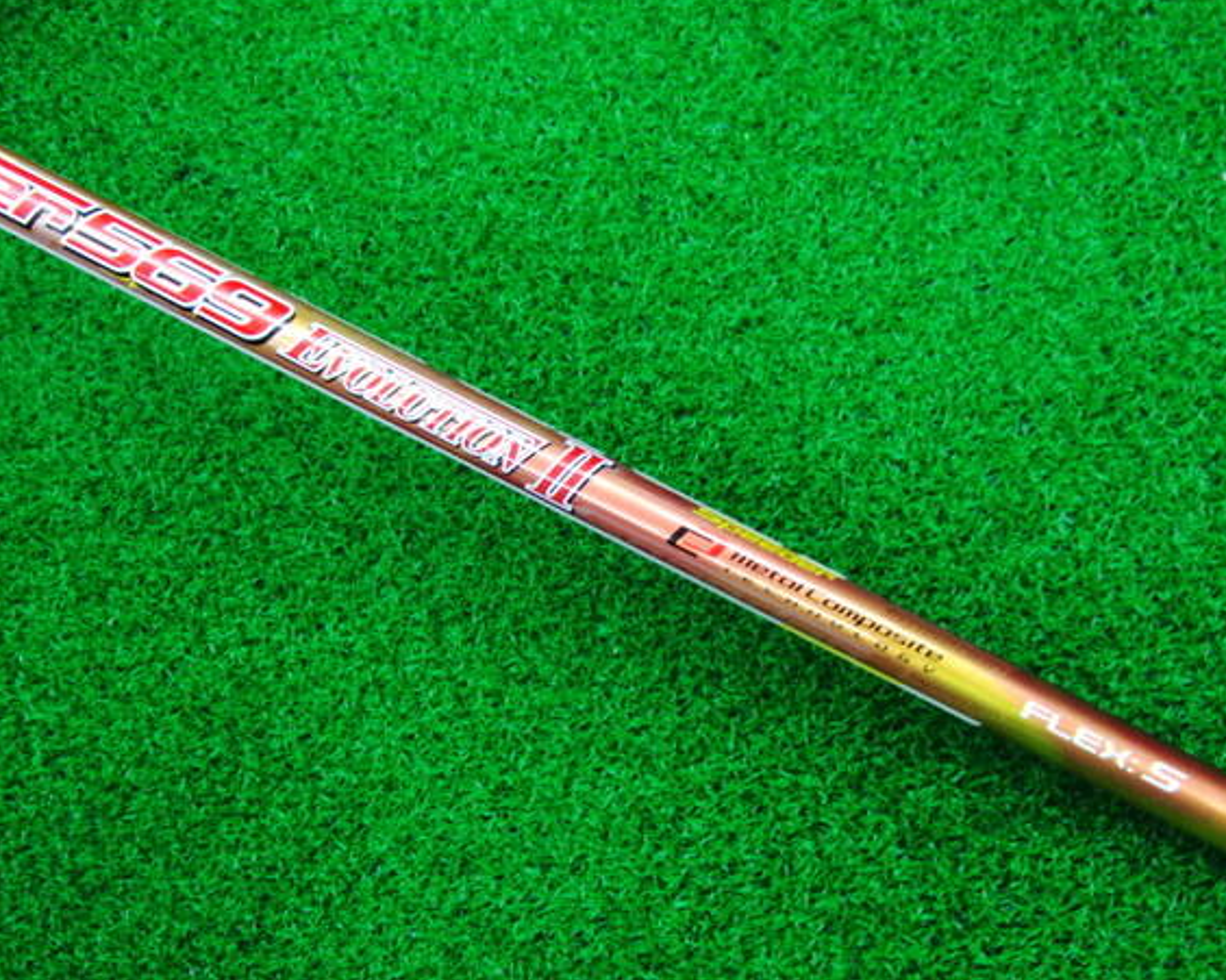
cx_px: 554
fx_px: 1487
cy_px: 493
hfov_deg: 44.7
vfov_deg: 36.5
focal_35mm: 41
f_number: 3.6
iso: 400
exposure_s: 1/30
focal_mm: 6.42
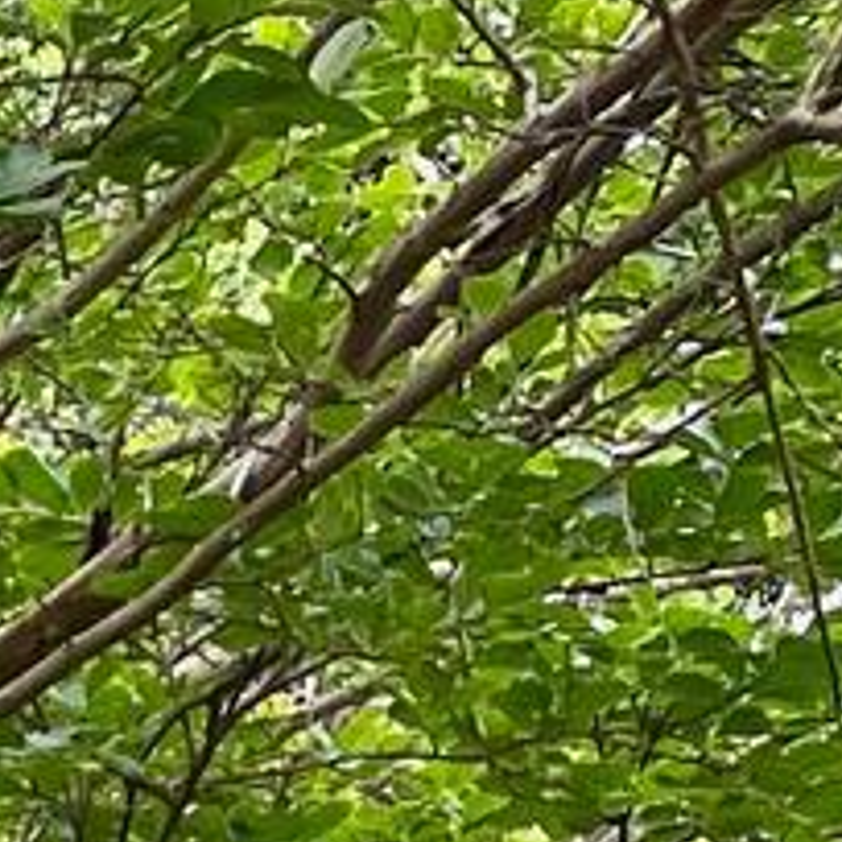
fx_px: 6357
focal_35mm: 231
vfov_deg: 6.5
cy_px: 3087
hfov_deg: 5.9
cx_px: -3042
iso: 40
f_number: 1.6
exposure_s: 1/121
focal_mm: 5.1
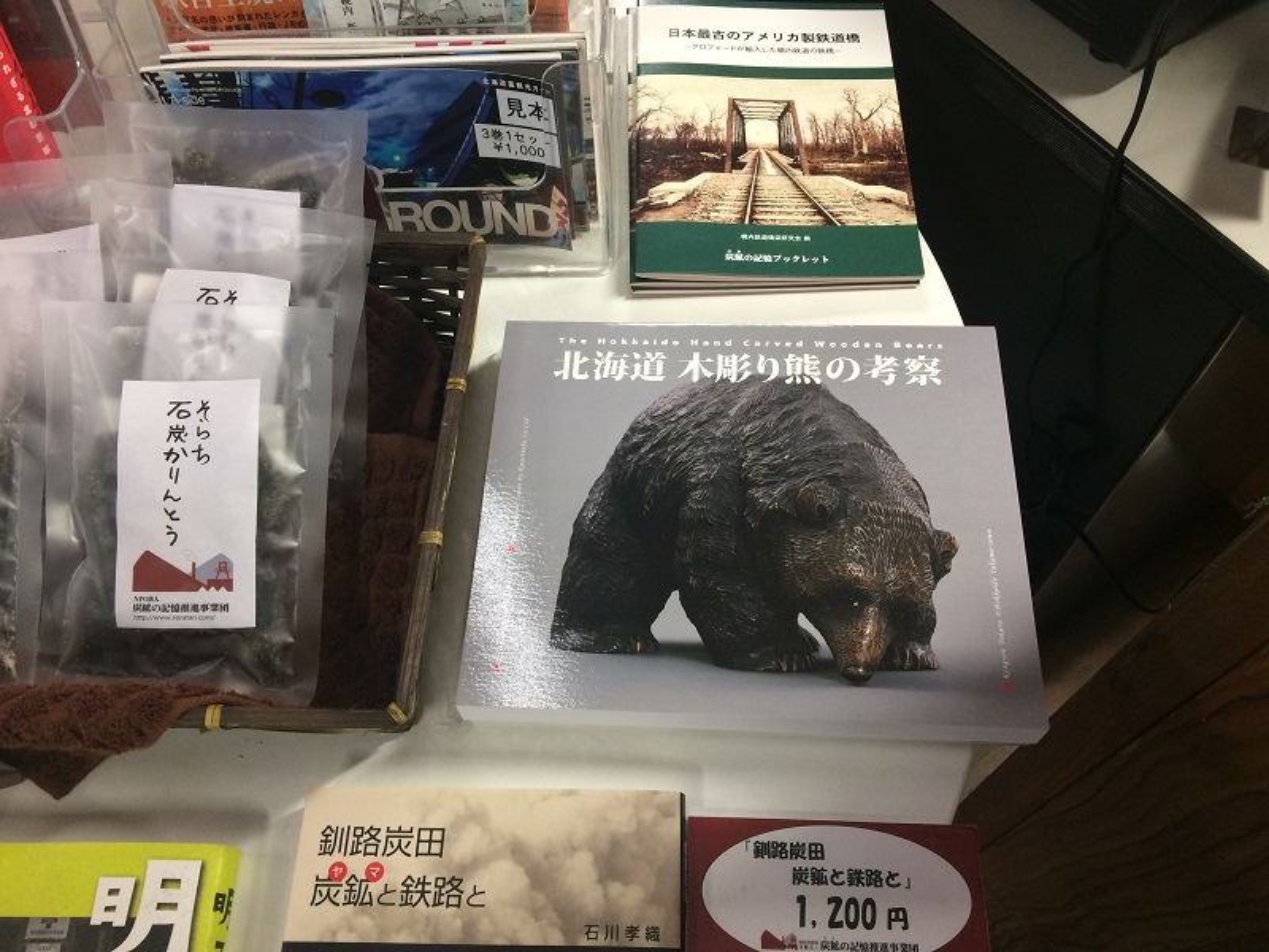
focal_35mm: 29
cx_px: 634
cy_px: 476
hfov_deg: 61.7
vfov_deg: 48.2
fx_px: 1063
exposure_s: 1/30
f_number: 2.2
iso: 100
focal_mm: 4.15
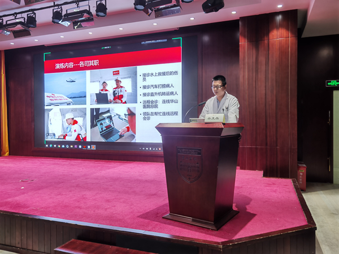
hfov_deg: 65.3
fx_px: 264
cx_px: 170
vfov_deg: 51.4
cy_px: 127
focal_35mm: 27
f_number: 1.9
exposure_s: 1/56.2
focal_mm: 6.71
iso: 50
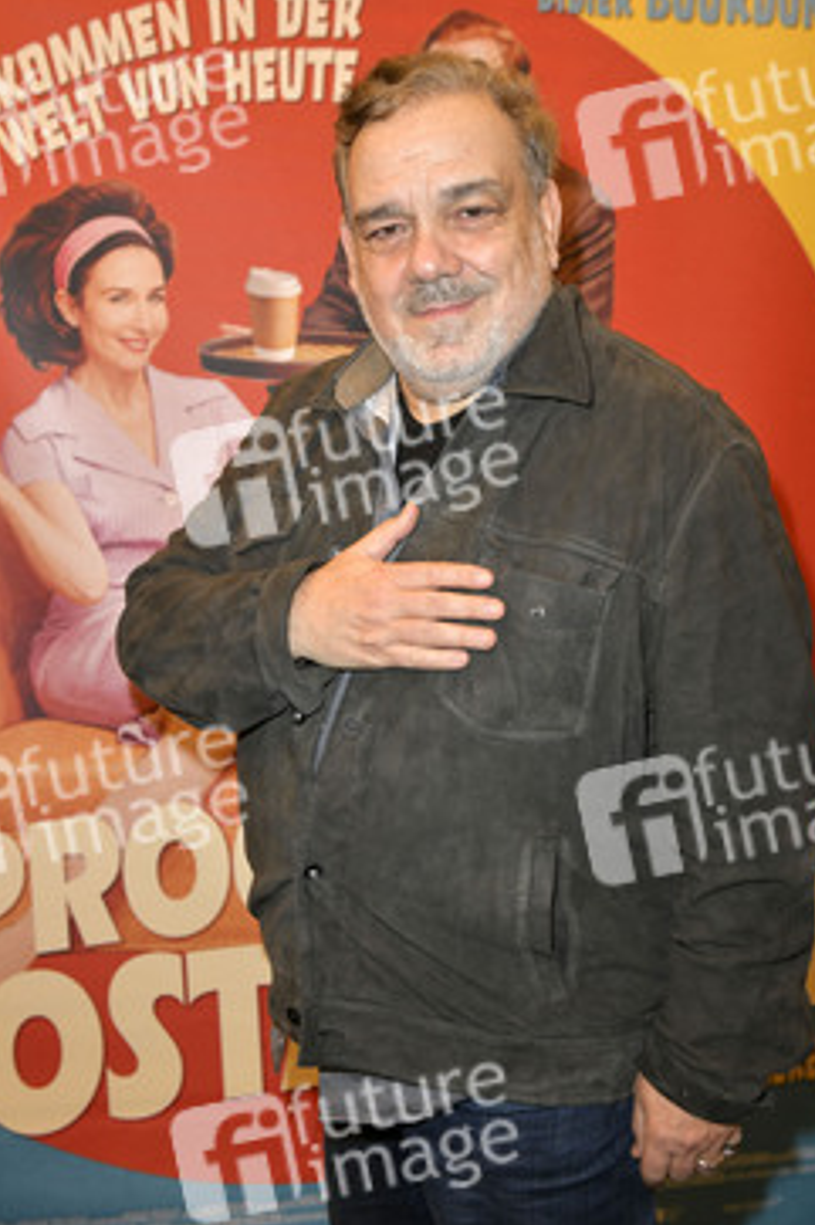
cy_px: 636
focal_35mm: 42
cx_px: 443
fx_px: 1428
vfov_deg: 46.4
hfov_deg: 31.8
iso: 2000
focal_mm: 38
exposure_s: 1/125
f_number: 5
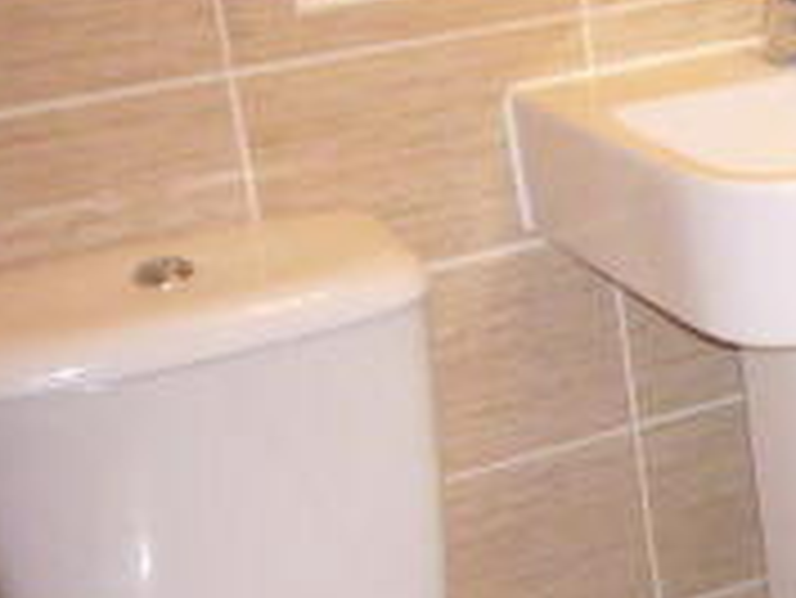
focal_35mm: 92
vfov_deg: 16.0
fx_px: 2117
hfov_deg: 19.4
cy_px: 447
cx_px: 1073
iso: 400
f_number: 2.8
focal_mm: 4.6
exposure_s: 1/30
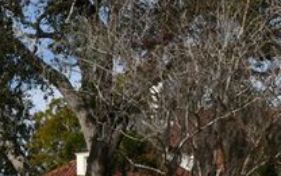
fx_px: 1057
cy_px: 195
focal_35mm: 138
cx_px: -105
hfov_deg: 14.4
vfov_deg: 9.4
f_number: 10
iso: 100
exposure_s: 1/400
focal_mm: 22
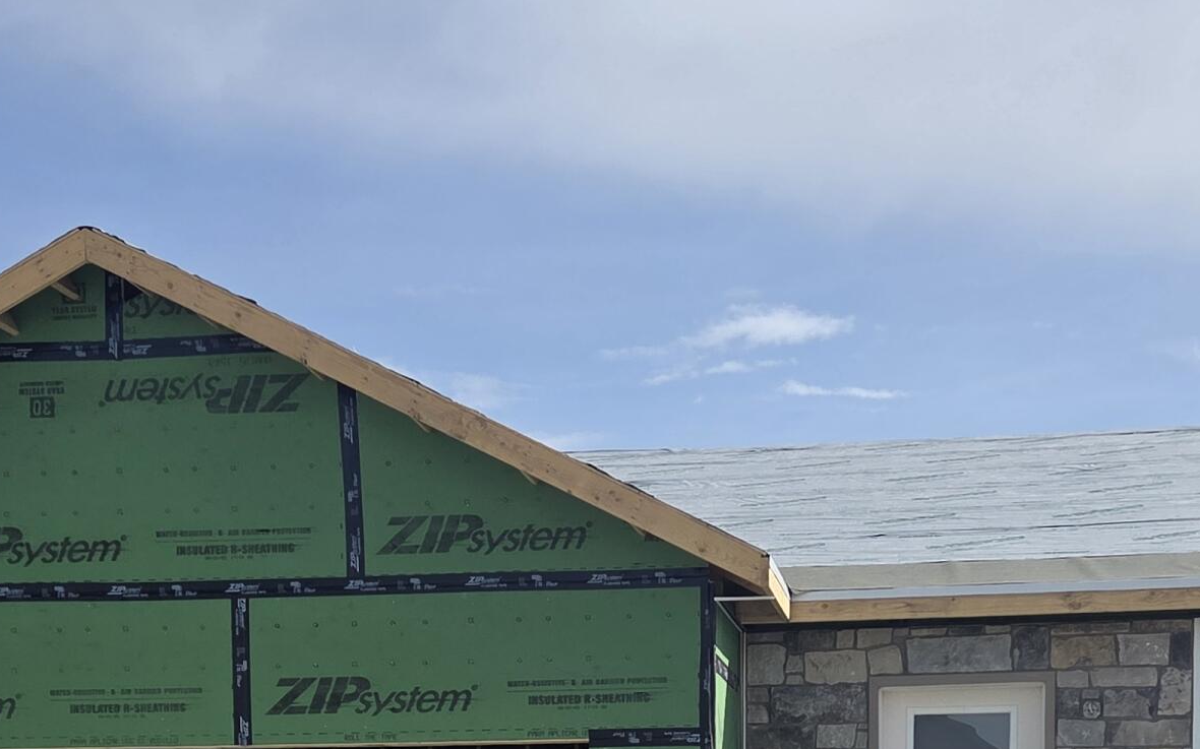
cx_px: 698
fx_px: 2027
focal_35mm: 62
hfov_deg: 32.9
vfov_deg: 19.1
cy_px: 1027
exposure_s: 1/5399
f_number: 1.8
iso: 80
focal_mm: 5.4
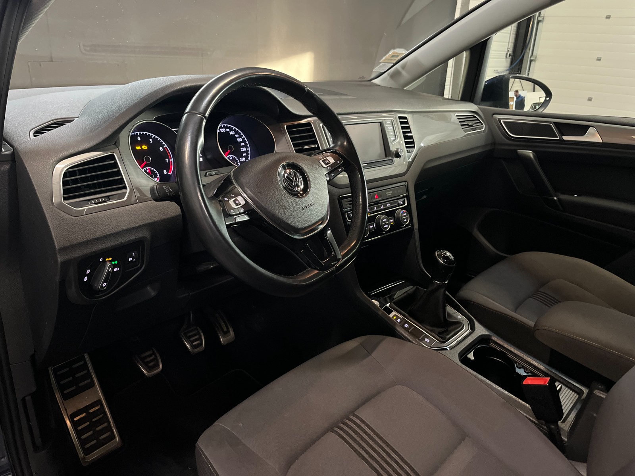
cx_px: 318
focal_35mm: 26
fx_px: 477
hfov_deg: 67.3
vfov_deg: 53.1
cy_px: 238
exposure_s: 1/33
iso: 640
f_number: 1.6
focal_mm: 5.1
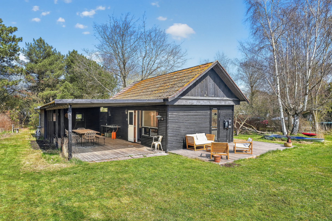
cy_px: 115
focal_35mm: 22
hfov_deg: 78.6
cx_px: 161
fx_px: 203
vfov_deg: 57.2
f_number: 8
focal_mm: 21
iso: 400
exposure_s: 1/125
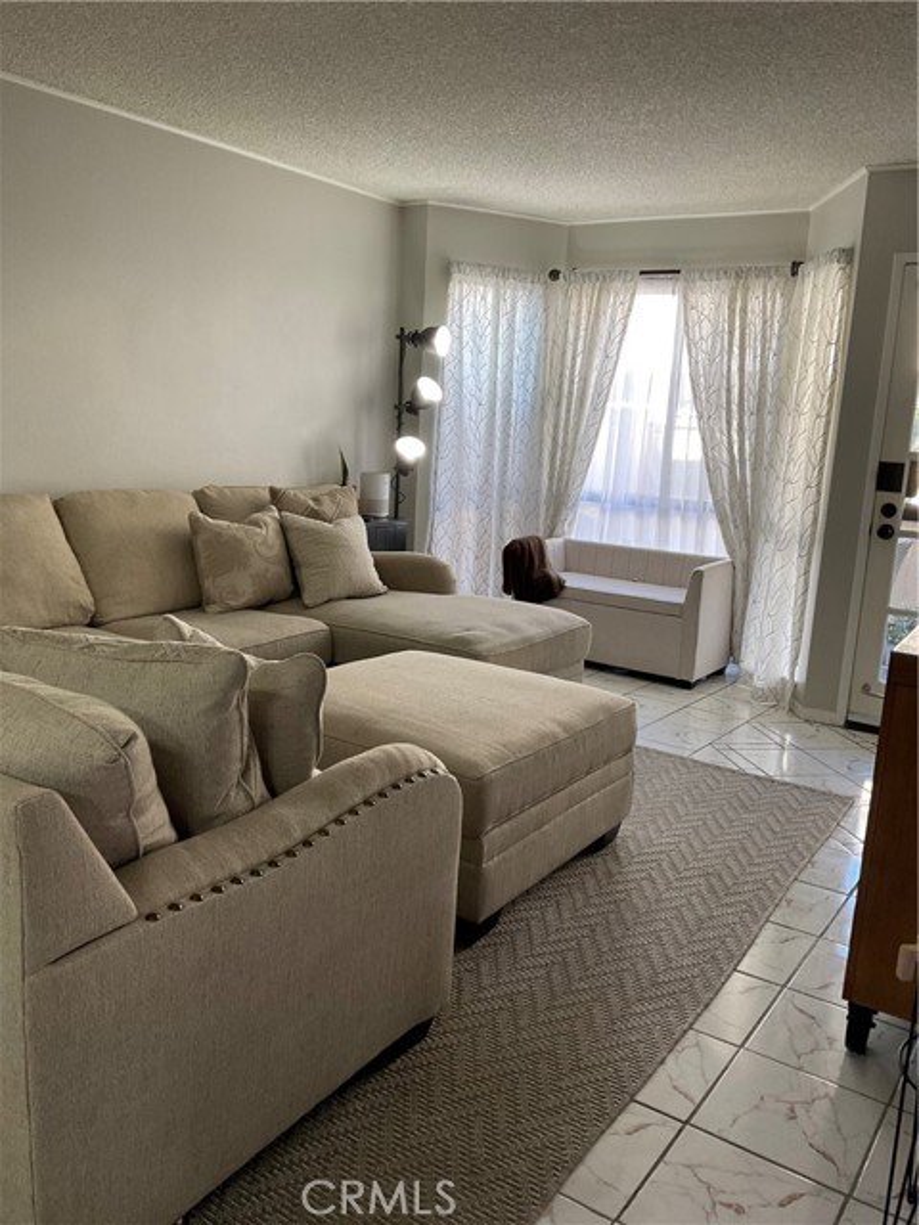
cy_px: 612
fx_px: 1027
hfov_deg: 48.2
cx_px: 460
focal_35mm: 29
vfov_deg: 61.7
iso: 64
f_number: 1.8
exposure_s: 1/60
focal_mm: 3
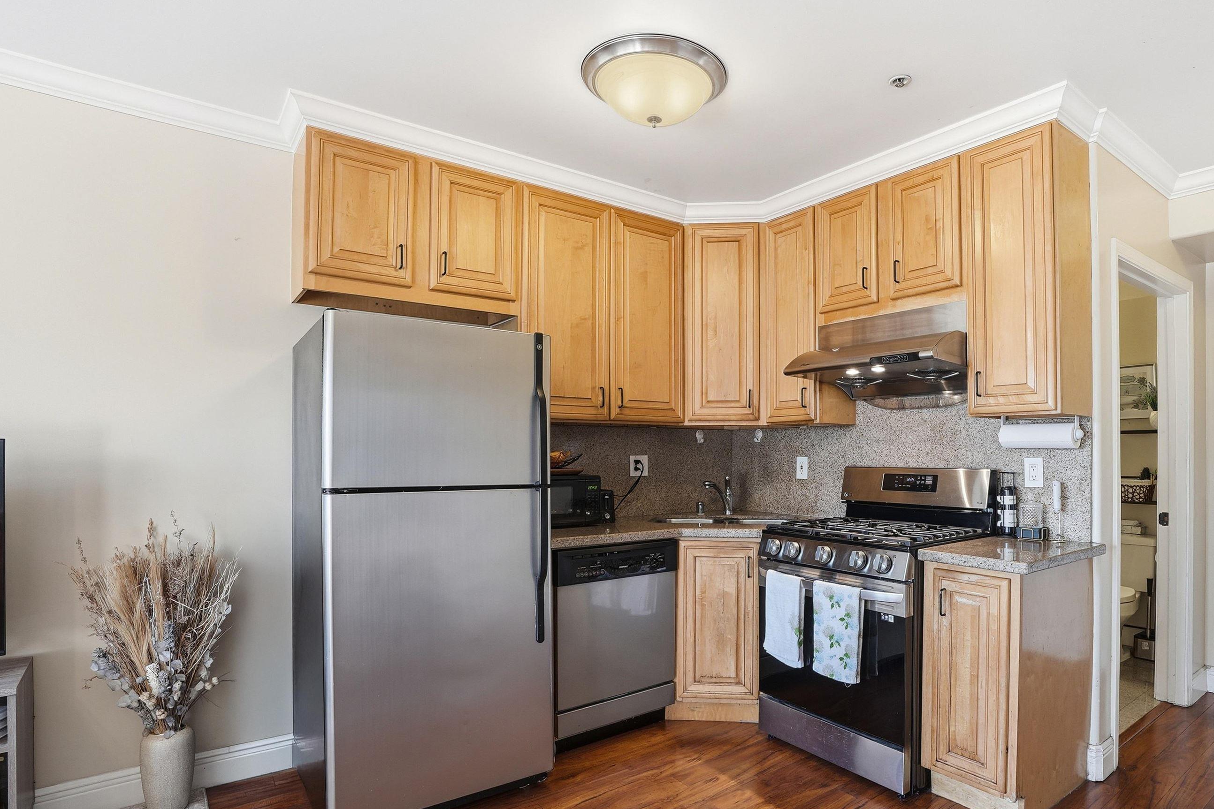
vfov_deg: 64.4
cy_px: 450
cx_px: 705
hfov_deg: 86.2
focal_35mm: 19
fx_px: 641
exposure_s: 1/160
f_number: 8
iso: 250
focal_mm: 16
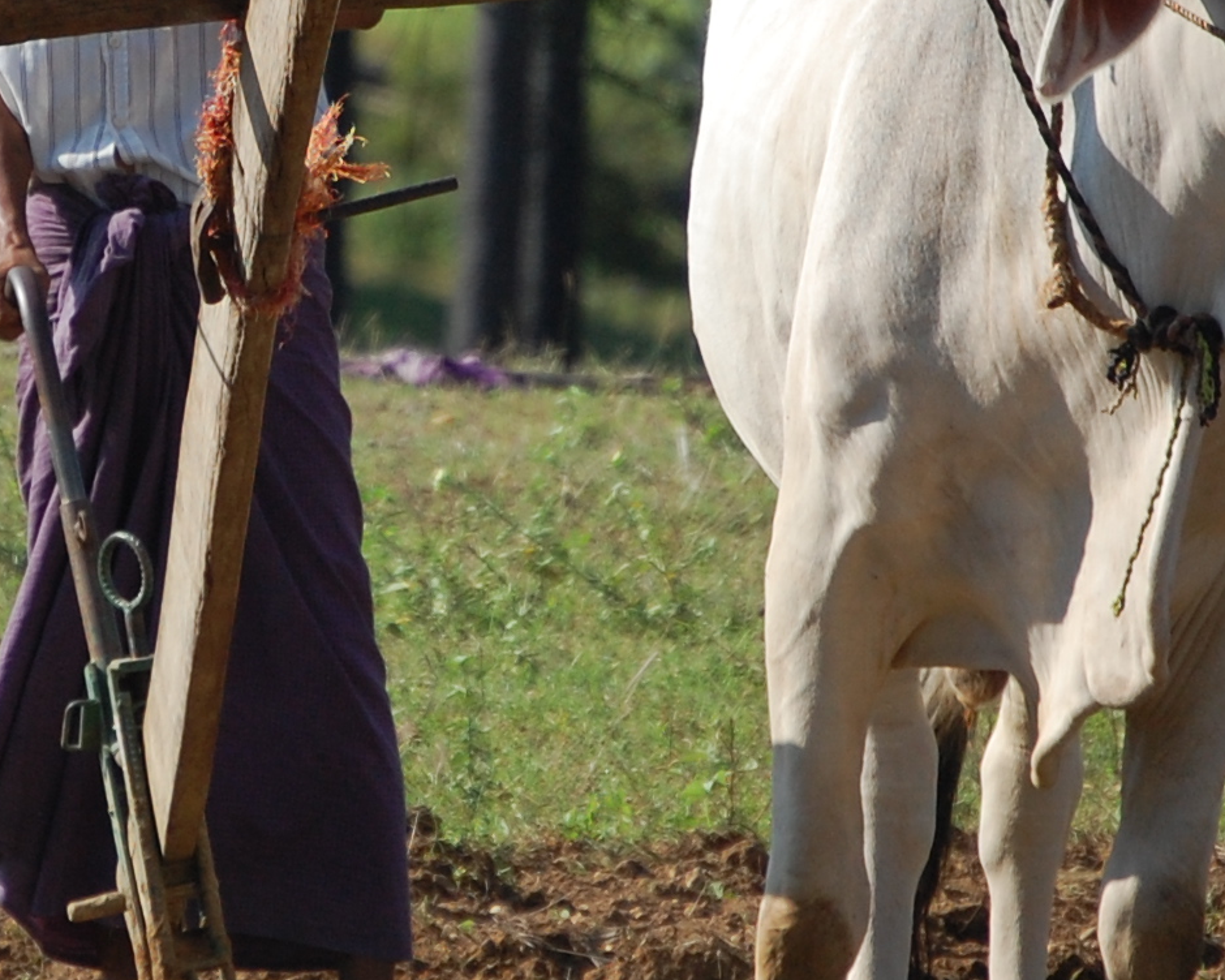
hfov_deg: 2.5
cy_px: 288
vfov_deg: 2.0
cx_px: 241
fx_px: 28551
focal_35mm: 788
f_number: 5.6
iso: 400
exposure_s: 1/1600
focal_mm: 175
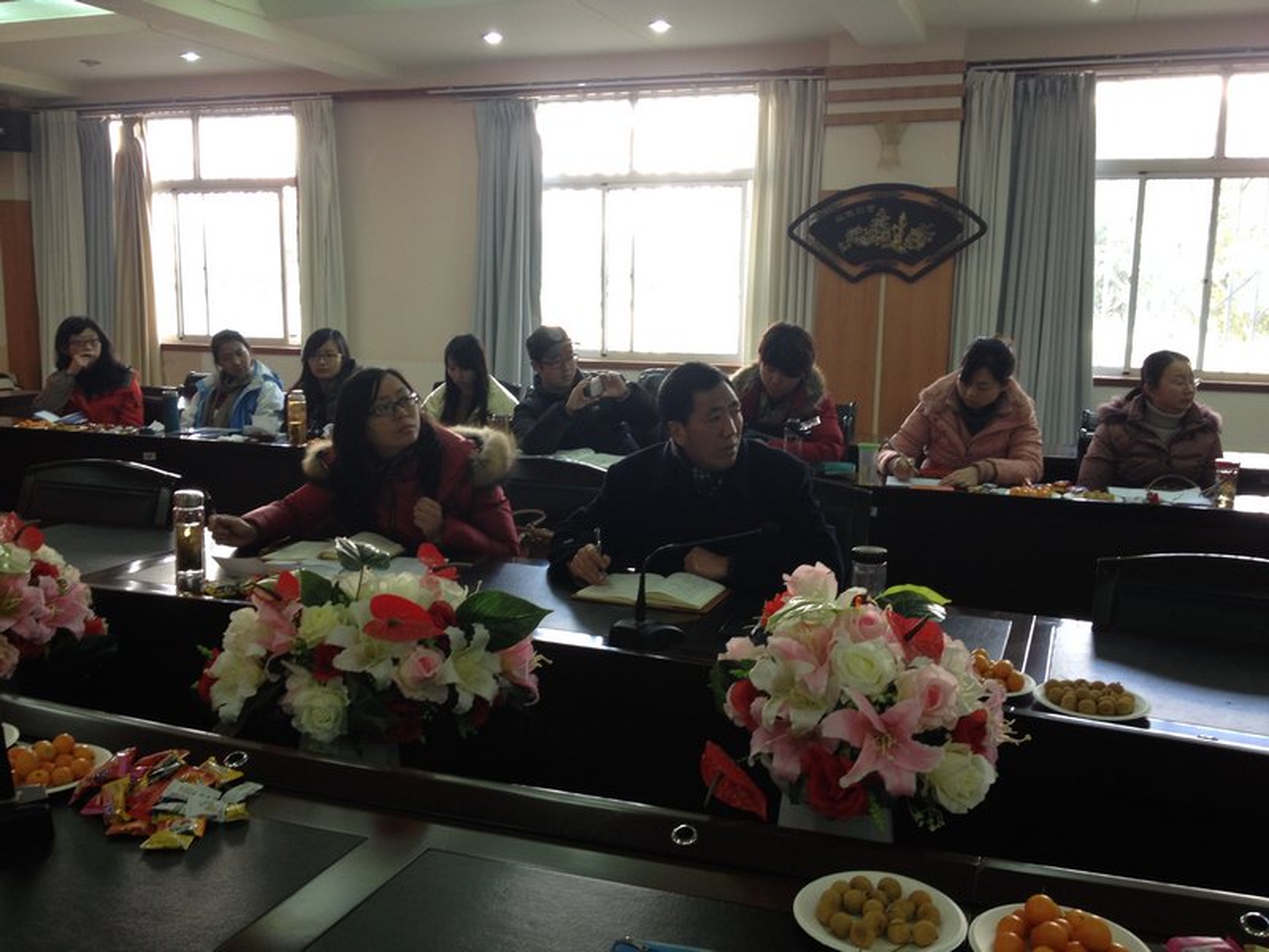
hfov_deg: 52.6
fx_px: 1283
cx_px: 634
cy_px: 476
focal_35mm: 35
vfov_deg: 40.7
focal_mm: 4.28
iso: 50
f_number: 2.4
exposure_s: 1/20
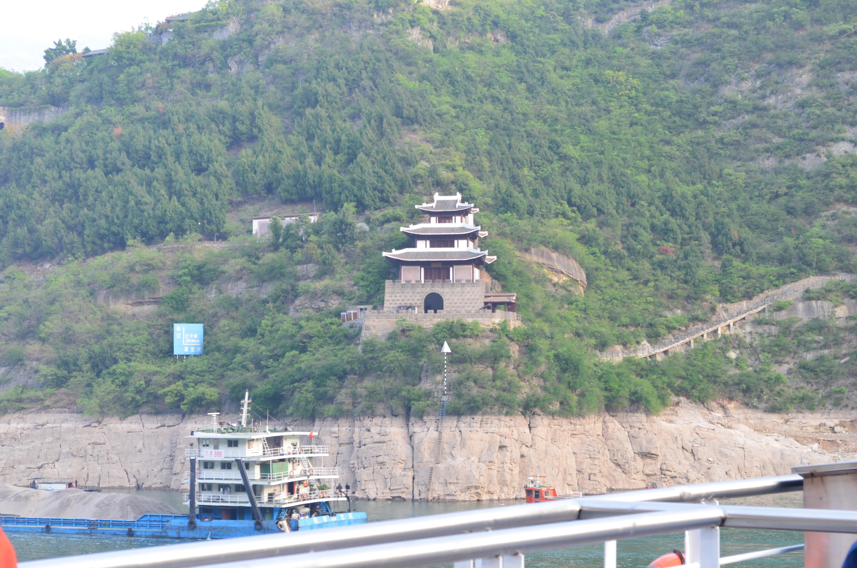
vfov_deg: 16.5
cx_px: 428
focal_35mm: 82
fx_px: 1960
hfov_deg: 24.7
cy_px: 284
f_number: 10
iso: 400
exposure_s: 1/50
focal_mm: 55
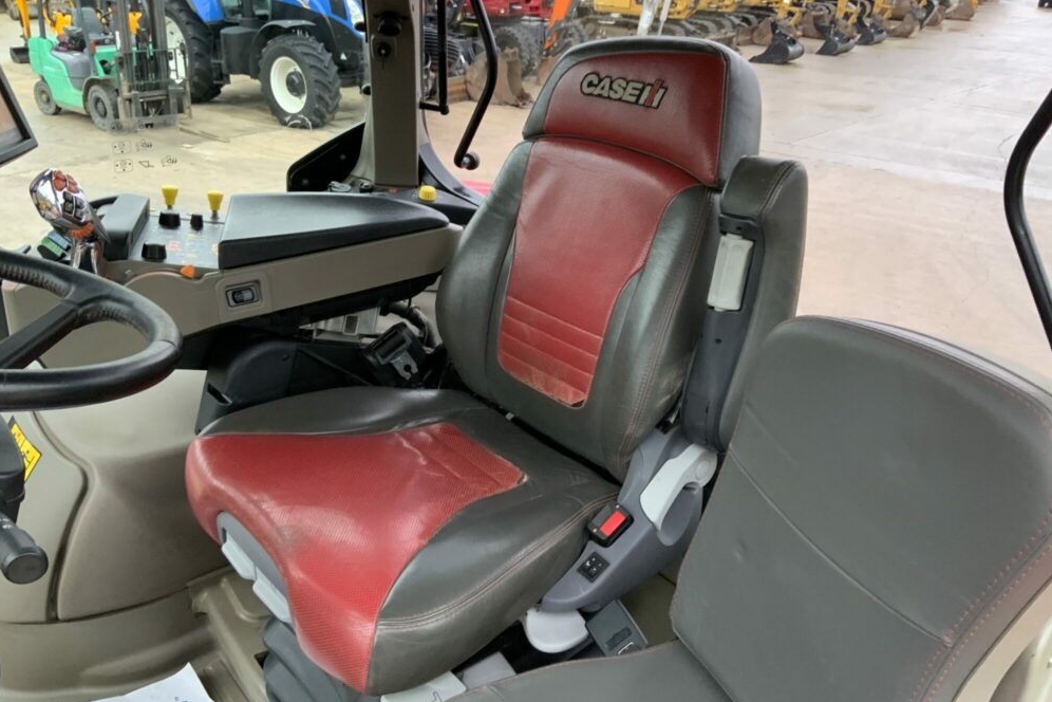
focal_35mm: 31
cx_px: 521
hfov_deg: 60.3
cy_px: 366
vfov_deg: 42.3
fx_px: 906
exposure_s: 1/60
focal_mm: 3
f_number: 1.8
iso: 160
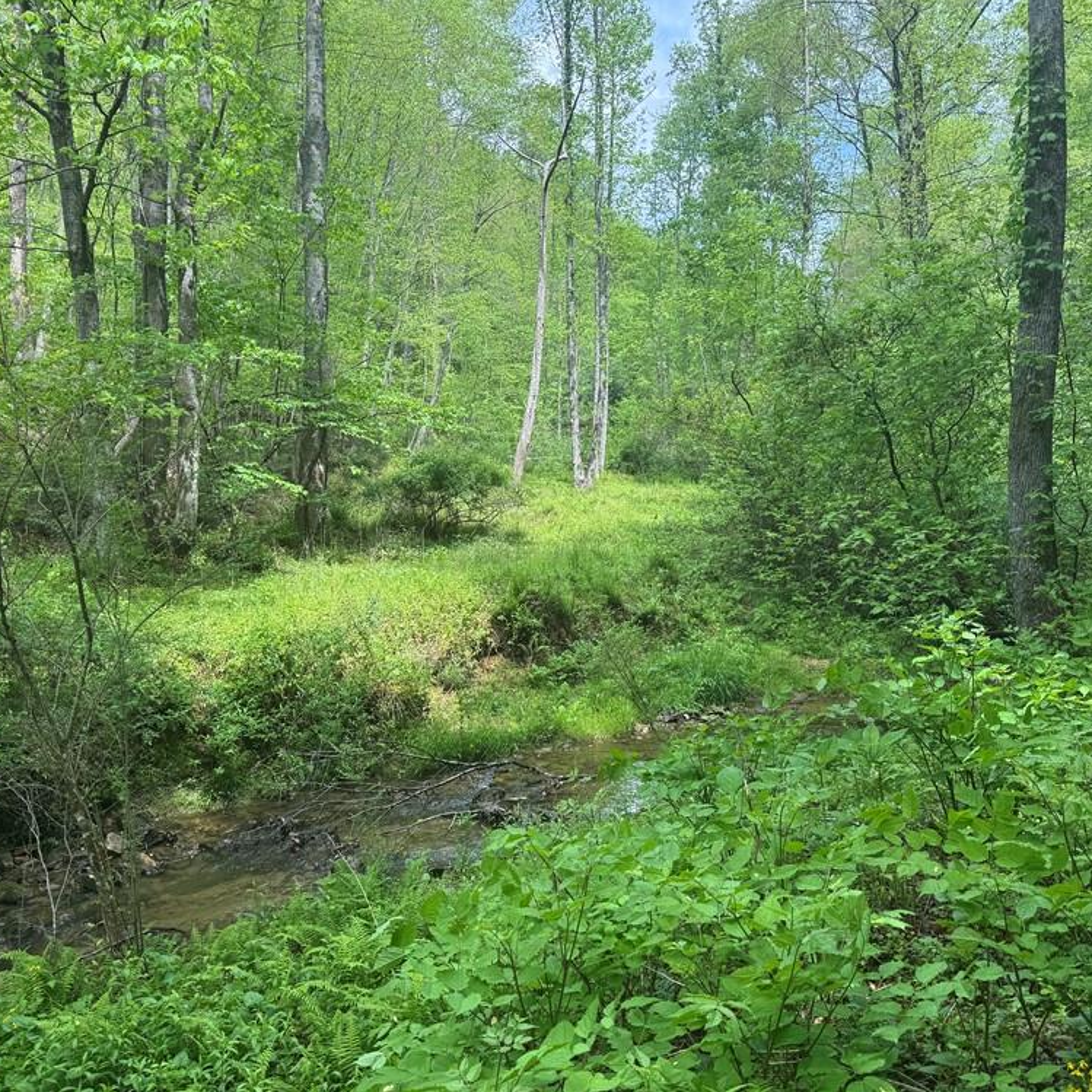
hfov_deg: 55.6
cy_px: 534
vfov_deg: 55.6
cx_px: 516
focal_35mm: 29
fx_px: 1035
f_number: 1.78
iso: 80
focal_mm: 6.76
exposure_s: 1/792
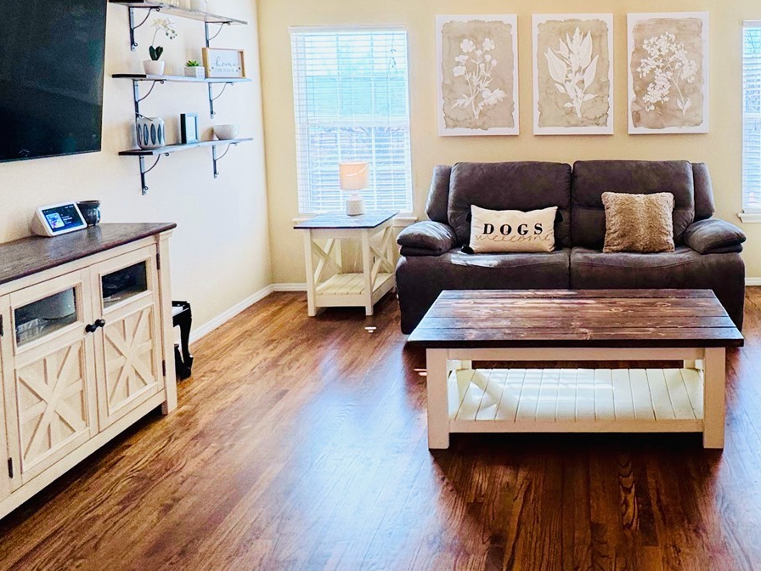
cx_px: 580
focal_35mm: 30
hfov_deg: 56.7
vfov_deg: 45.1
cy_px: 140
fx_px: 660
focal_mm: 2.22
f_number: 2.2
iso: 64
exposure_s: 1/120
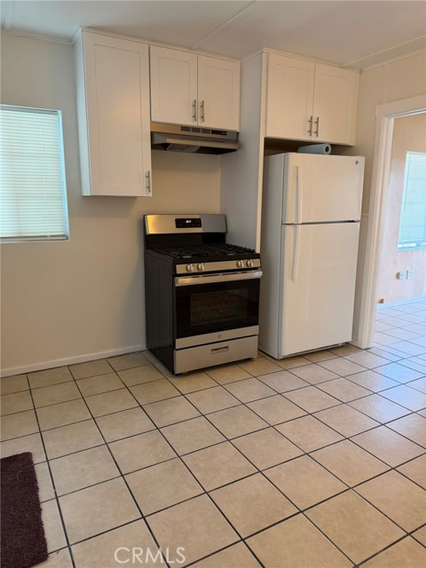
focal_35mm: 24
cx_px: 213
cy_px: 284
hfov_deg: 56.8
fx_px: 394
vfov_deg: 71.6
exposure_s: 1/120
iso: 200
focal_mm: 6.76
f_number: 1.78
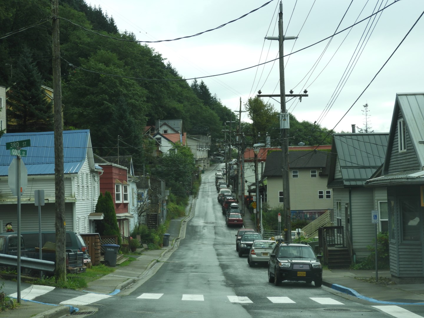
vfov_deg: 18.4
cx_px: 212
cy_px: 159
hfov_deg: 24.4
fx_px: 980
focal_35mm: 80
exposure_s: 1/200
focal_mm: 14.3
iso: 100
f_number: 4.5
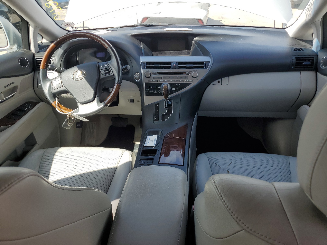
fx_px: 246
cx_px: 164
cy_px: 122
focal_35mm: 26
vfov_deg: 53.1
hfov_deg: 67.3
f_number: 1.5
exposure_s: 1/769
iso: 50
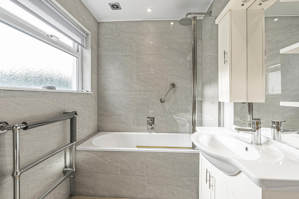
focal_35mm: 16
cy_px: 100
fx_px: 137
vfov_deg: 72.1
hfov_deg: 95.0
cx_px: 150
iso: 160
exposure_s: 1/13
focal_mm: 16.5
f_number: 8
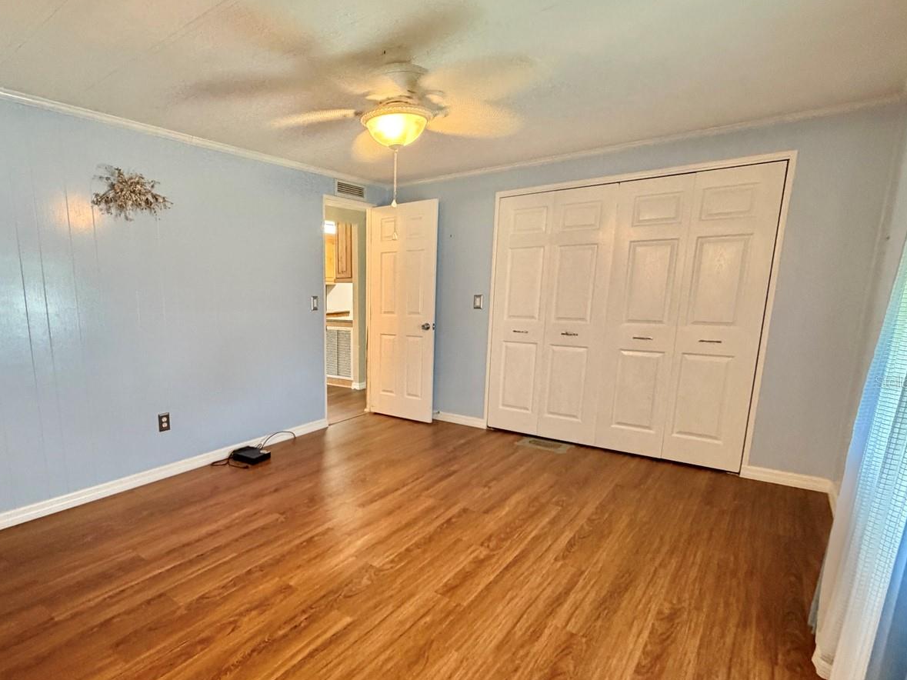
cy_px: 382
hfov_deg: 82.8
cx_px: 332
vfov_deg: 68.4
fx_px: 498
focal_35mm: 19
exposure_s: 1/60
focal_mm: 2.22
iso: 500
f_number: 2.2
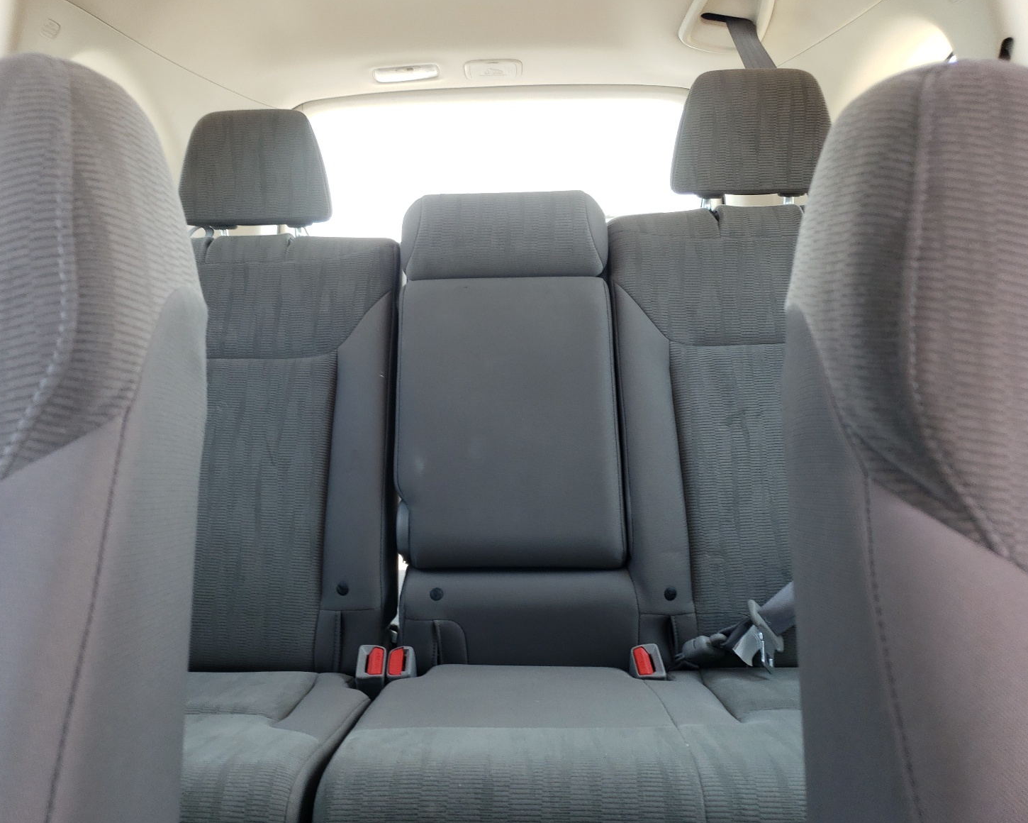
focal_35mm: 28
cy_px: 412
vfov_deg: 51.5
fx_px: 852
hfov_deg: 62.2
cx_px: 482
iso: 50
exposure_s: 1/159
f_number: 1.5
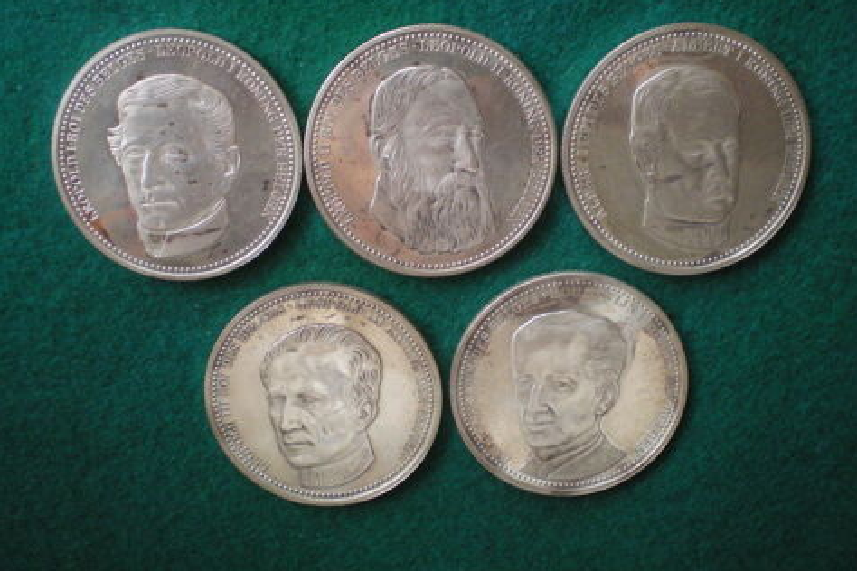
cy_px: 248
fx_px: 952
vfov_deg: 33.4
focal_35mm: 40
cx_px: 432
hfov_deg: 48.5
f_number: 3.1
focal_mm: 6.3
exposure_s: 1/30
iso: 400
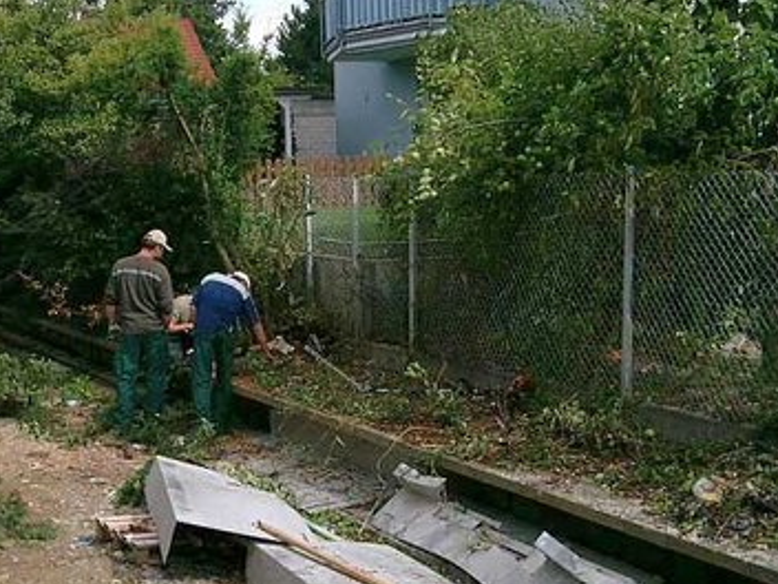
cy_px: 460
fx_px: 1416
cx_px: 223
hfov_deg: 30.4
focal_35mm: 63
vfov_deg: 23.0
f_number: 5
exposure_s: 1/400
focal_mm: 7.6
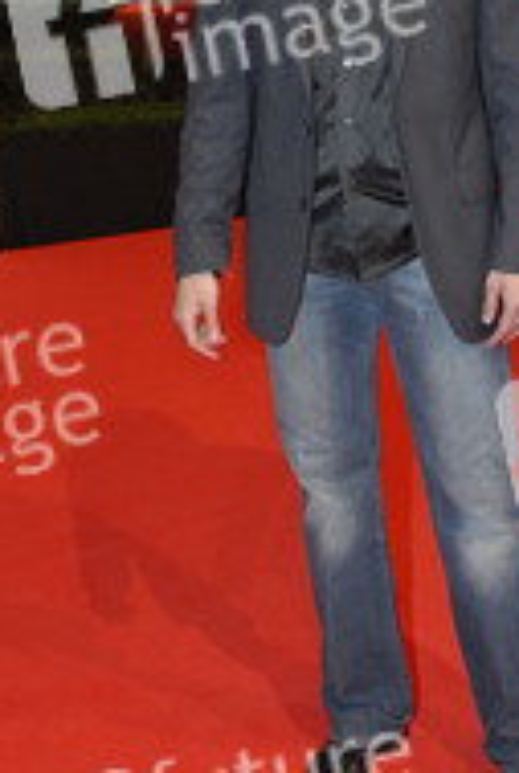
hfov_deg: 18.7
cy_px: 217
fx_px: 1571
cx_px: 339
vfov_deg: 27.3
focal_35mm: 73
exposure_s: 1/125
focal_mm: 23
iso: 800
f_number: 6.3
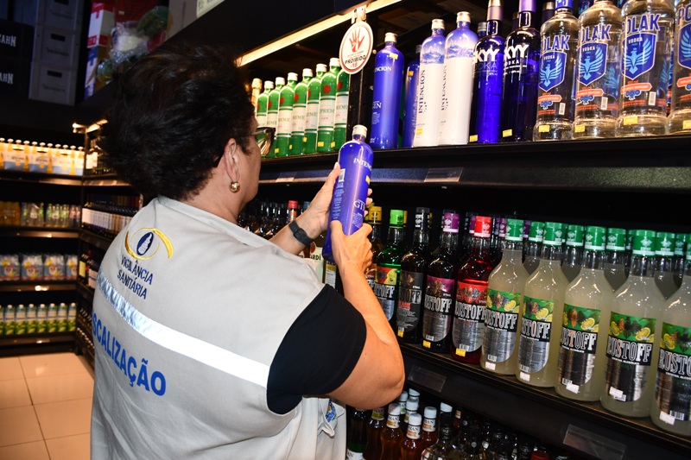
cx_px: 346
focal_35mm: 27
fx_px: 518
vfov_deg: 47.9
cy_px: 230
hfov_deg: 67.4
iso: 1000
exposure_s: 1/60
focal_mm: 18
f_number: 3.5
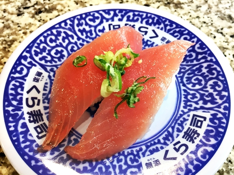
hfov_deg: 61.7
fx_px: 196
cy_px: 88
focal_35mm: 29
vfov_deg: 48.2
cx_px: 117
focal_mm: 4.15
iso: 40
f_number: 2.2
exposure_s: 1/33
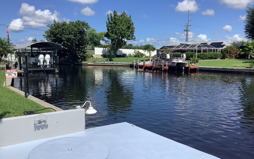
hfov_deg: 58.2
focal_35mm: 33
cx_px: 127
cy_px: 81
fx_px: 228
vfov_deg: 38.3
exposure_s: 1/2398
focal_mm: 3.3
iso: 25
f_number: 2.4
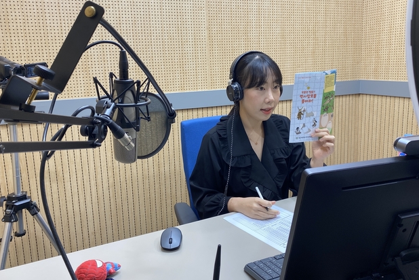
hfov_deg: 65.5
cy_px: 118
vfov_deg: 46.2
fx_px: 326
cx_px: 211
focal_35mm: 28
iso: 50
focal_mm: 4.25
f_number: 1.8
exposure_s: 1/120
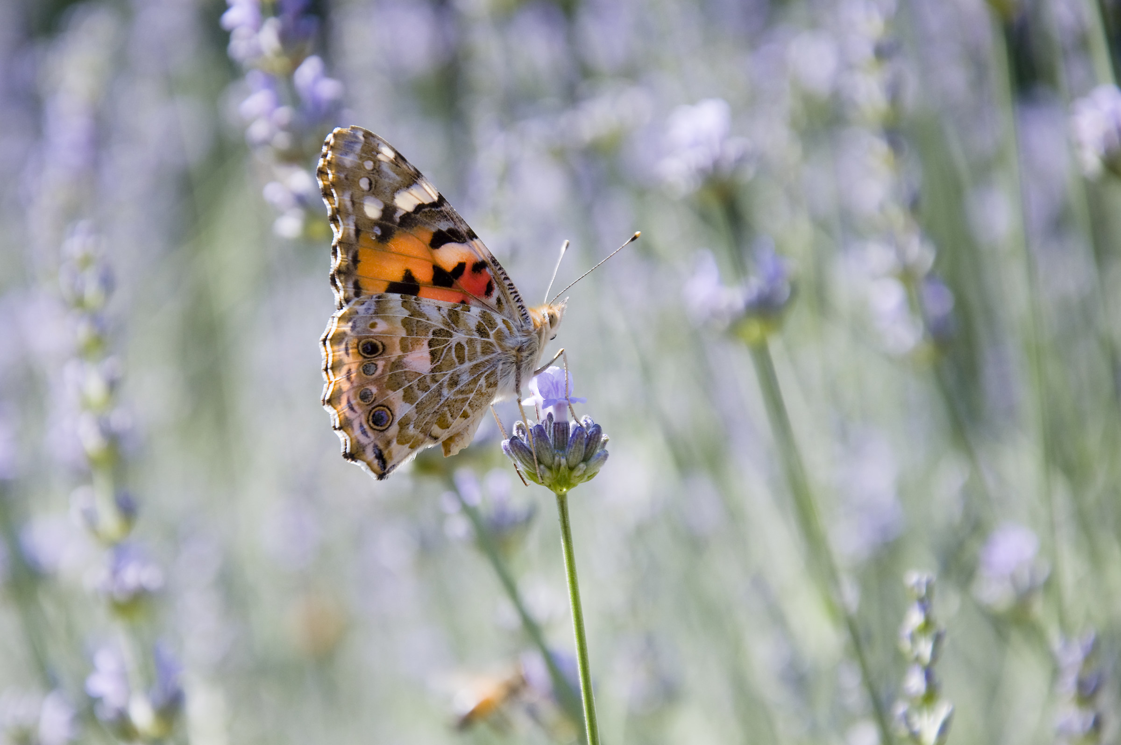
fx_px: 4898
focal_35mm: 158
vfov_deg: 8.7
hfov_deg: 13.1
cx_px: 560
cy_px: 372
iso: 200
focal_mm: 105
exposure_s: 1/320
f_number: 8
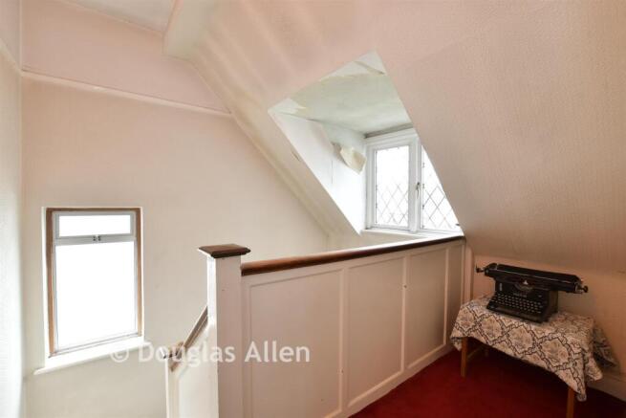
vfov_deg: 77.4
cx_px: 313
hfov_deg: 100.4
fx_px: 261
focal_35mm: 15
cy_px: 209
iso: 100
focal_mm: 10
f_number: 8
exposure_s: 1/2
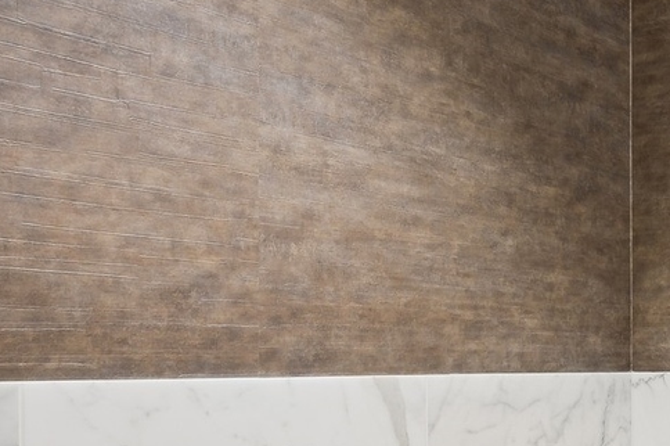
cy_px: 370
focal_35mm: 47
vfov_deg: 27.9
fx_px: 874
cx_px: 975
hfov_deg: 28.9
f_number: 10
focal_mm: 14
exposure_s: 1
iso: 100
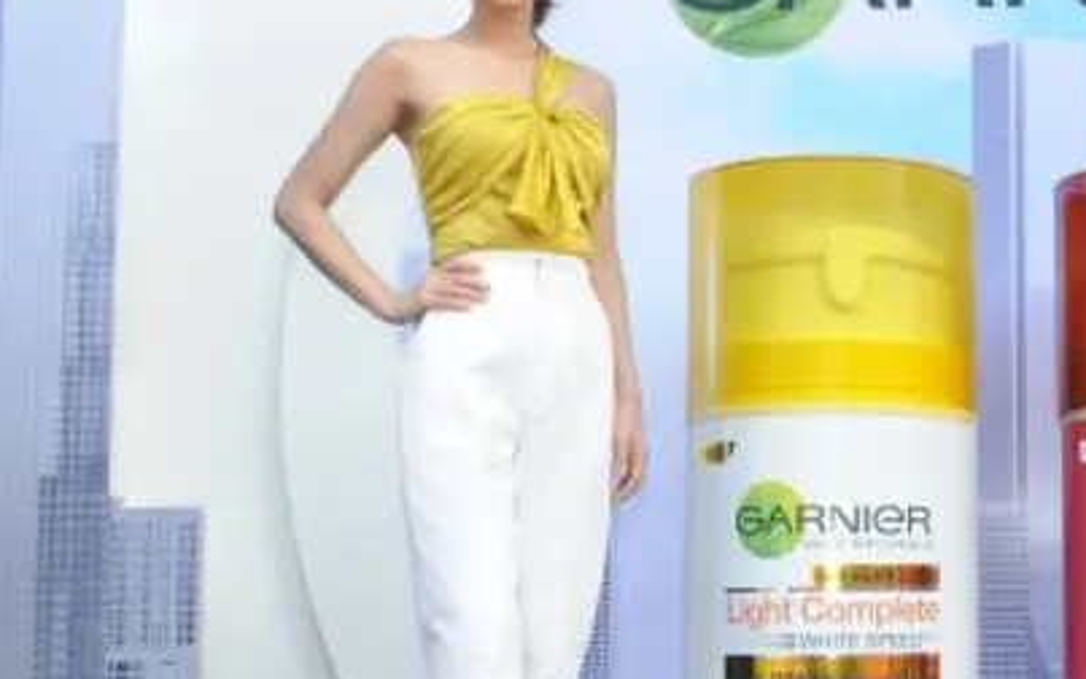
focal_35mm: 69
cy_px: 397
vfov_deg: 18.9
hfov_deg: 28.5
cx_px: 1002
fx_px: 2042
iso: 640
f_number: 5
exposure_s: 1/200
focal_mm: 35
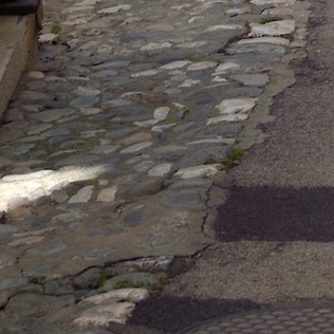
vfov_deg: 7.0
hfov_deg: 7.9
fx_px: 2402
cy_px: -719
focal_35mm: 220
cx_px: 392
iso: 200
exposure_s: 1/500
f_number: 9
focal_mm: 34
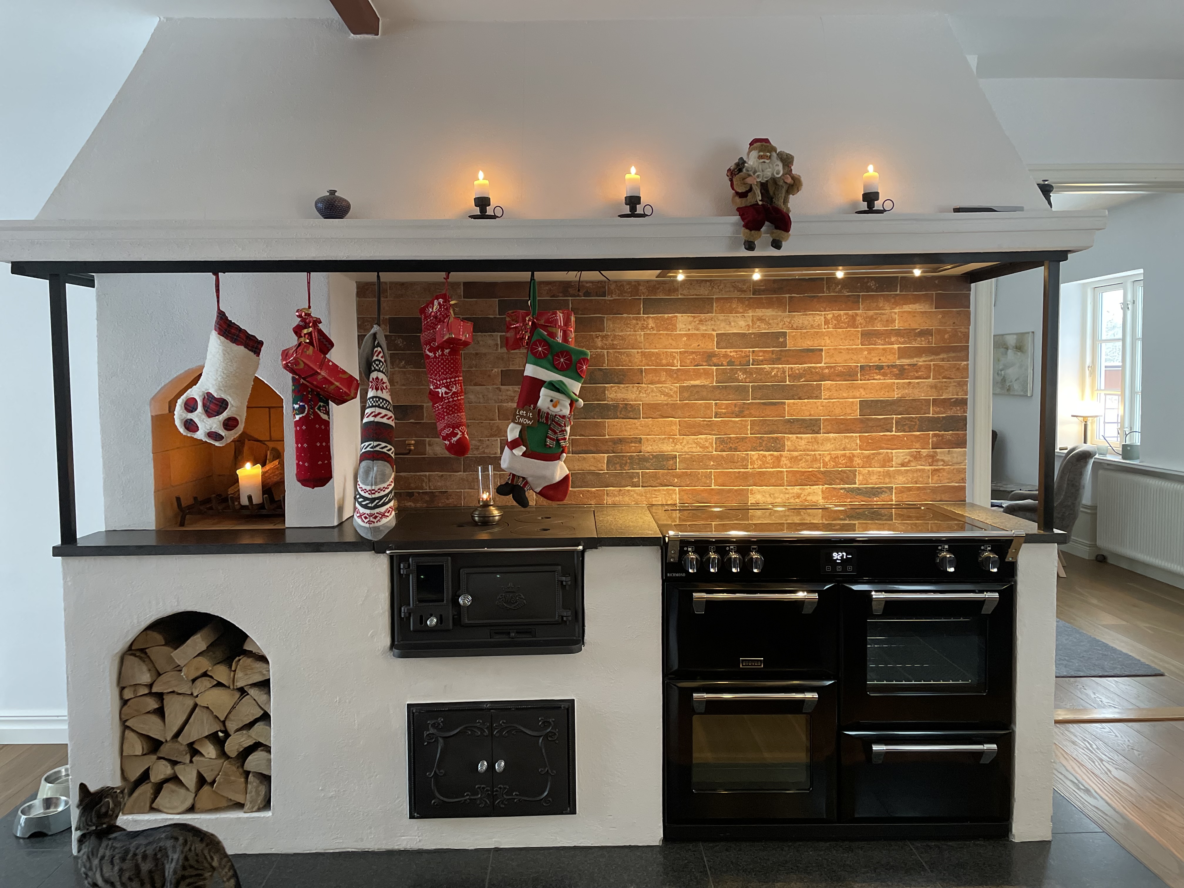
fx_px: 889
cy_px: 444
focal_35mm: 26
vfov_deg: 53.1
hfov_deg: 67.3
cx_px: 592
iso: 500
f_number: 1.6
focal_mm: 4.2
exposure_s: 1/50
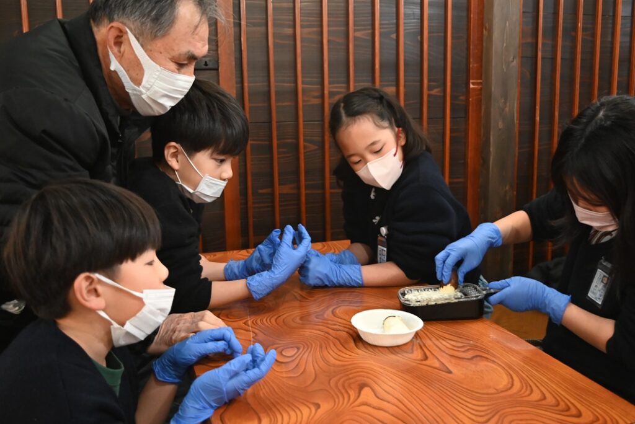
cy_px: 212
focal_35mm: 37
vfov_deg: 36.0
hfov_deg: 51.9
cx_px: 318
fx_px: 653
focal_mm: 25
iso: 2800
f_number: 4
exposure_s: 1/40
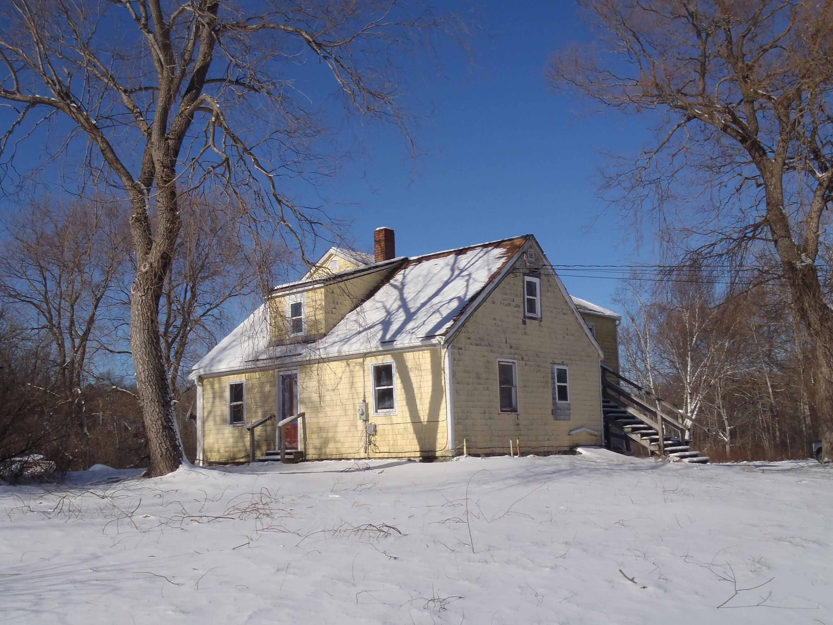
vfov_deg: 39.7
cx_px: 416
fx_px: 866
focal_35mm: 36
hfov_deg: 51.4
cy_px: 312
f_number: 6.3
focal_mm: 6.53
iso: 80
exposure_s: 1/500
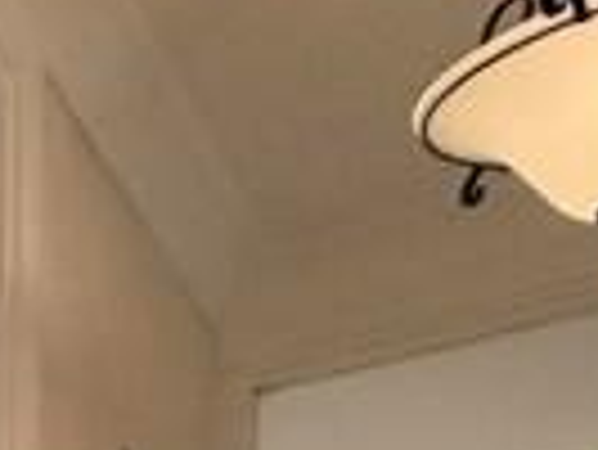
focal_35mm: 108
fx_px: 1867
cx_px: -998
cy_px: 1233
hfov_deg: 12.4
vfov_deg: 10.7
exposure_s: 1/100
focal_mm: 2.22
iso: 200
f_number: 2.2
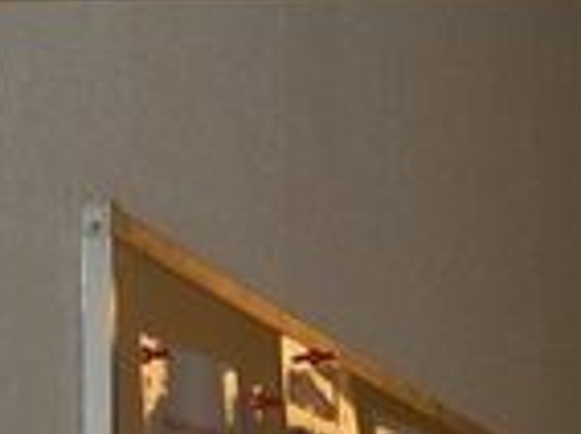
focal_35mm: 305
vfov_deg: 4.8
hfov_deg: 6.5
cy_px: -405
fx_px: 5111
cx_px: 458
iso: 56
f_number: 3.7
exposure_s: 1/60.1
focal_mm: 14.9
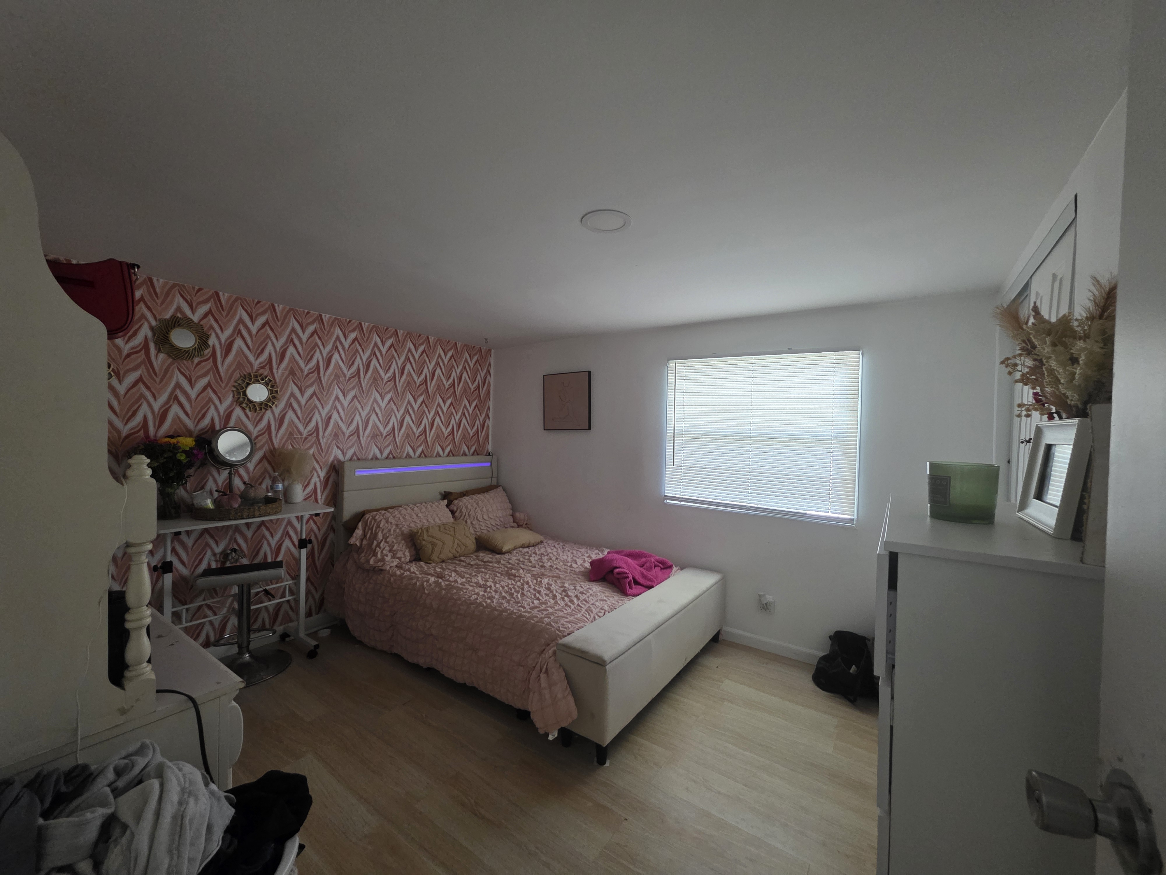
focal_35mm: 13
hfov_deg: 106.2
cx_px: 583
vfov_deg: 89.9
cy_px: 438
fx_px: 438
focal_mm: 2.2
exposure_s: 1/60
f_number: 1.9
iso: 640
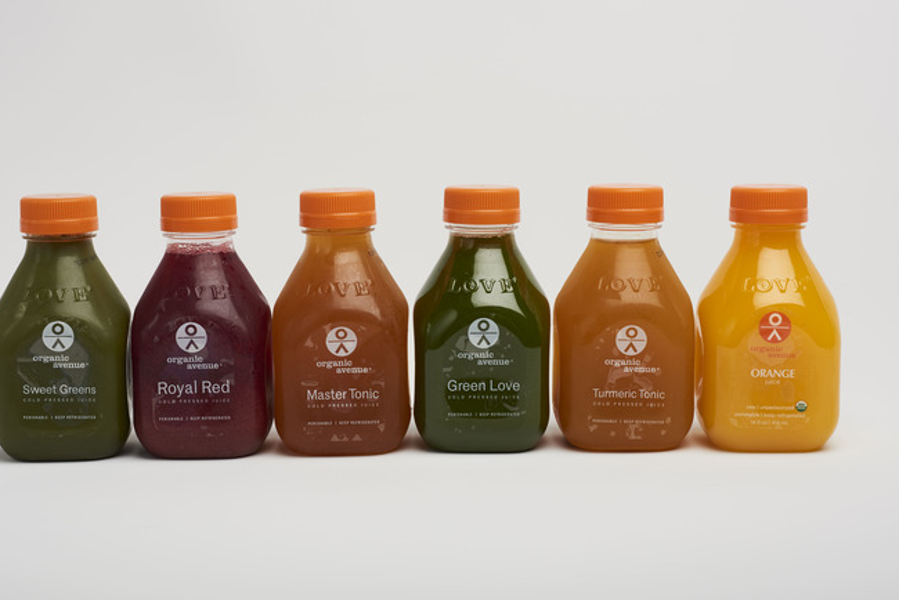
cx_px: 404
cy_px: 306
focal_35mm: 72
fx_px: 1799
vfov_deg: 18.9
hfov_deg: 28.0
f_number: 18
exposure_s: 1/250
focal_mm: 60
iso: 100
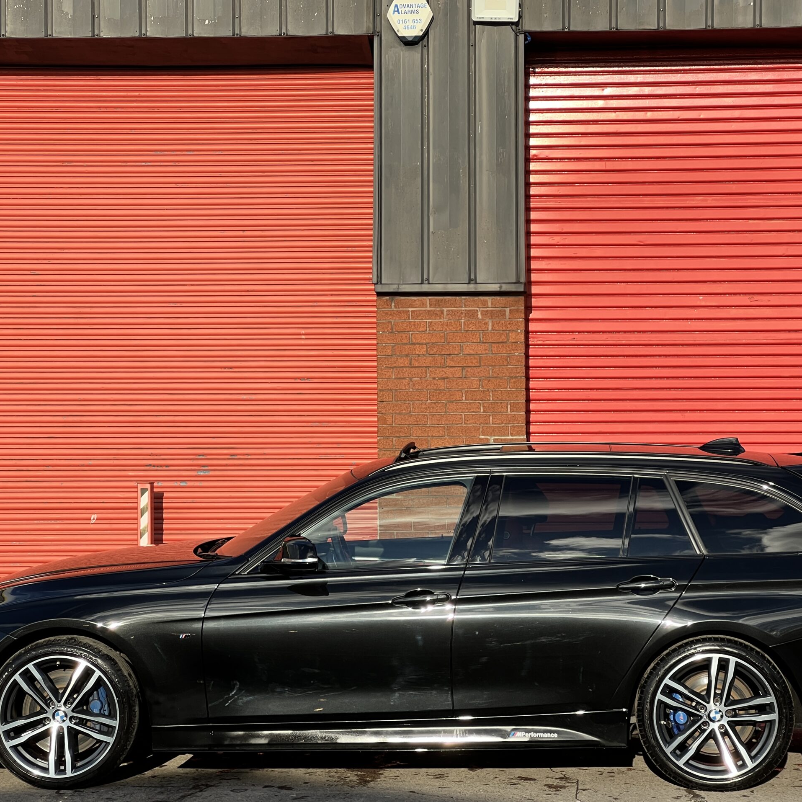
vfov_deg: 19.1
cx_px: 431
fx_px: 2385
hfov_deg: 19.1
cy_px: 401
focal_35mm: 91
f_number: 2.8
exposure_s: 1/290
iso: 32
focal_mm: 9
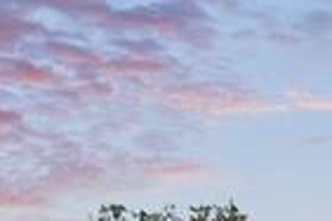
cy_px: 687
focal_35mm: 164
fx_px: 1509
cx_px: 1010
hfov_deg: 9.6
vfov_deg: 7.3
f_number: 8
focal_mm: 15
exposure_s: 1/200
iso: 320
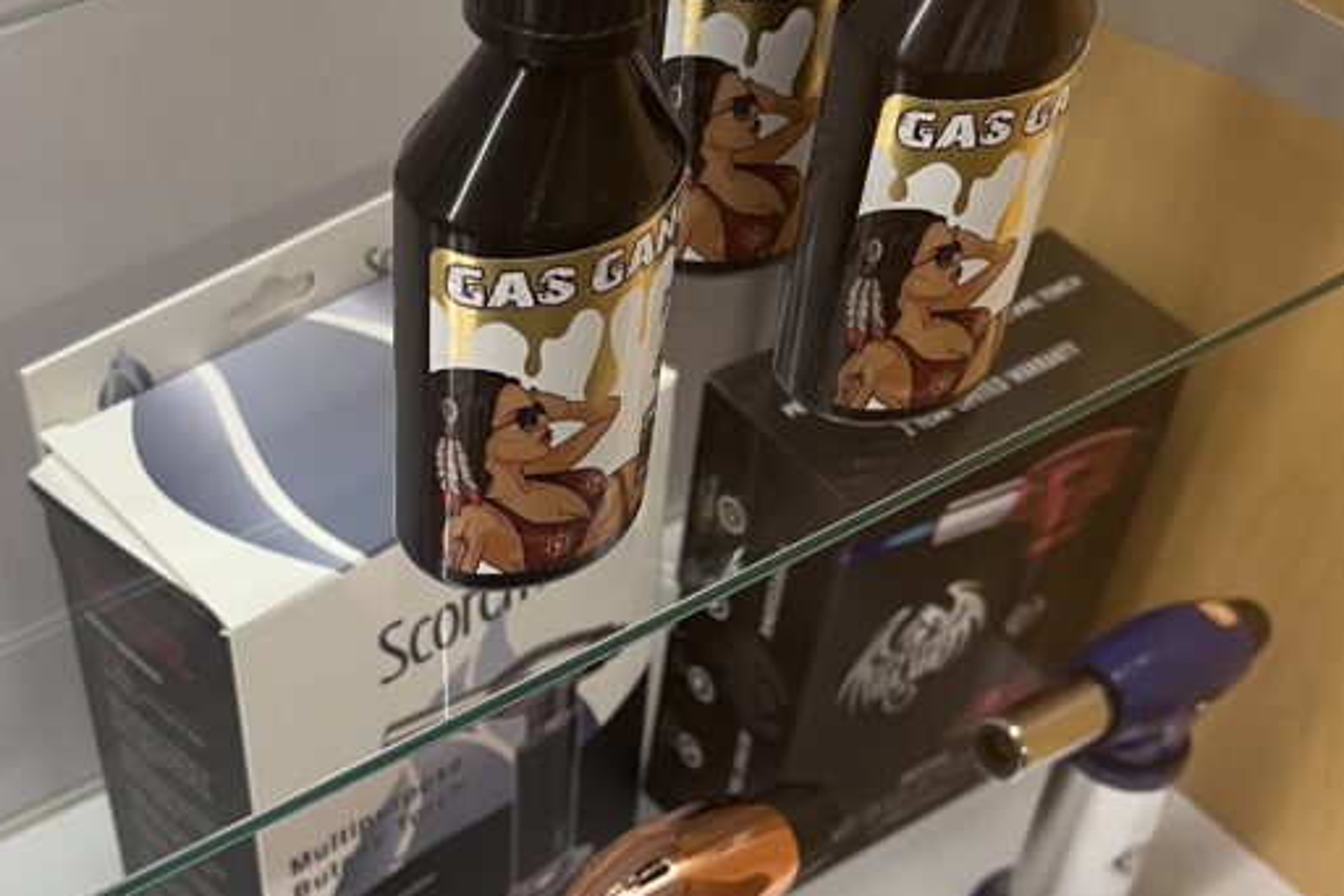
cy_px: 789
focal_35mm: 54
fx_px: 2016
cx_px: 524
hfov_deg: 36.7
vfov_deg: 24.4
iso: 250
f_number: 1.5
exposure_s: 1/60
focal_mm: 5.7
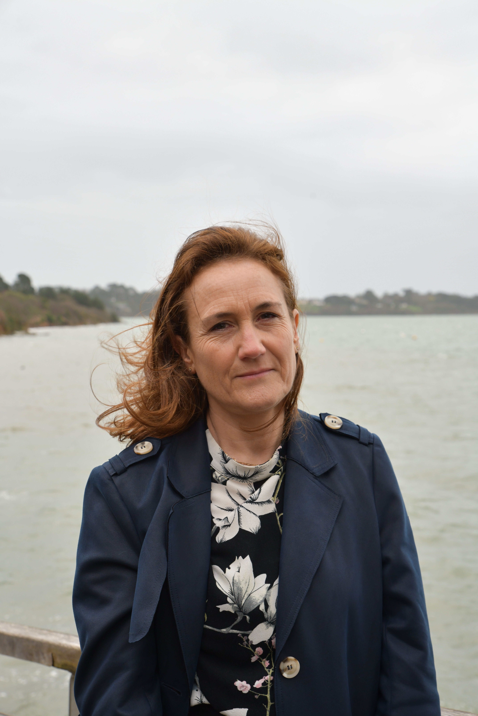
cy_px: 358
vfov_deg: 38.2
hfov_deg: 26.0
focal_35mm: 52
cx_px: 239
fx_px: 1036
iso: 800
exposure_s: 1/320
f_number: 7.1
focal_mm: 52
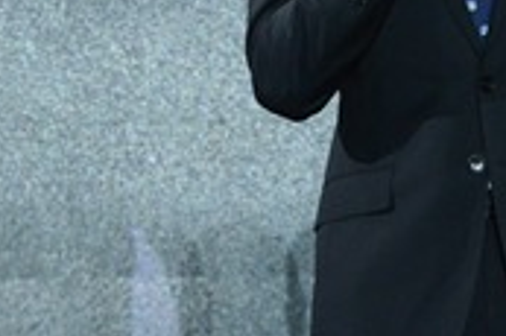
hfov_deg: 3.6
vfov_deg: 2.4
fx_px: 8116
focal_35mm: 578
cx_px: 284
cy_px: -37
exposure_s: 1/200
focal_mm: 200
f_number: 11
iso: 5000
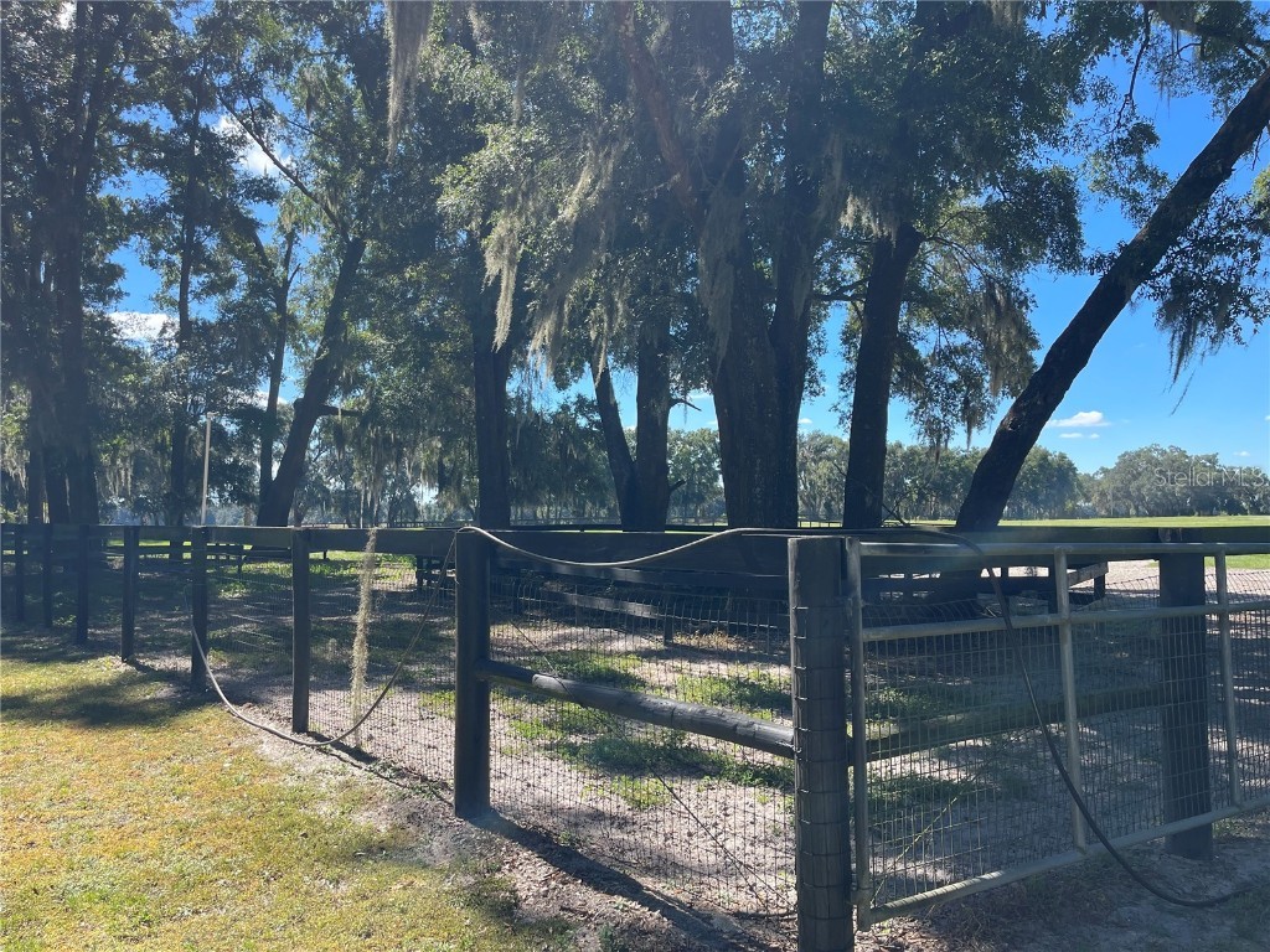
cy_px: 476
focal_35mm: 25
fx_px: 917
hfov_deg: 69.4
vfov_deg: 54.9
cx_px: 635
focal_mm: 5.1
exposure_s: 1/1279
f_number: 1.6
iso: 32
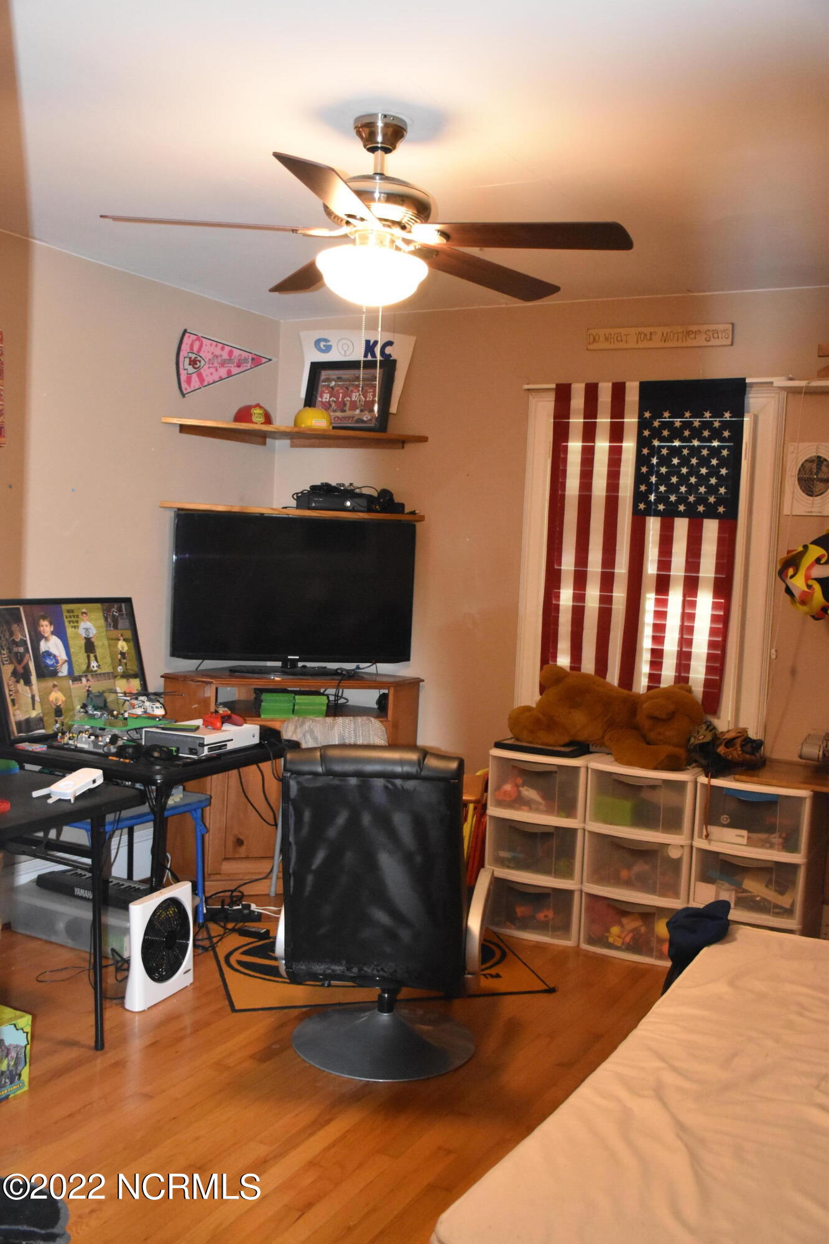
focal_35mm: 34
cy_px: 622
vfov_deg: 55.1
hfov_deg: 38.4
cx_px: 414
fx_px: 1192
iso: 4500
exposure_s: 1/60
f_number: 3.8
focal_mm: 23
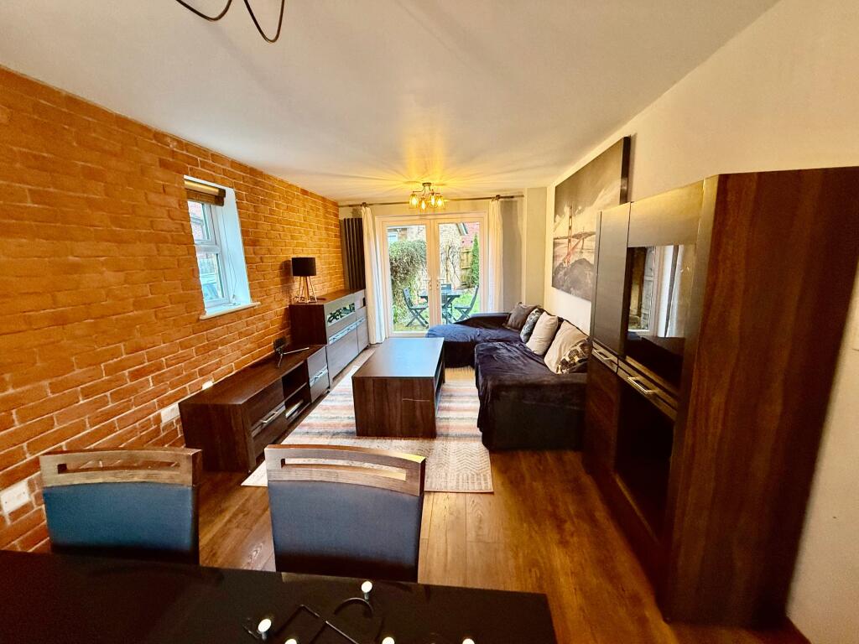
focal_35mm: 14
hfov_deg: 102.1
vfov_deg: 85.7
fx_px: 347
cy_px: 322
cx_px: 430
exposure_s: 1/50
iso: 400
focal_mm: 2.22
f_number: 2.2
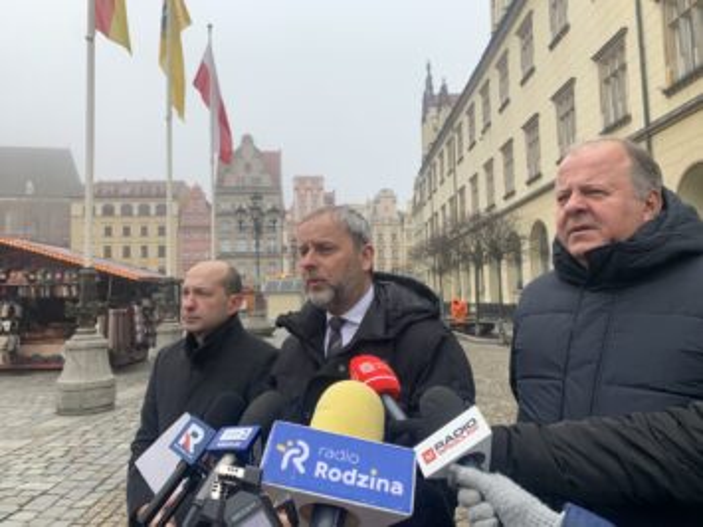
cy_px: 264
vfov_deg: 53.0
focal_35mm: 26
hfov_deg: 67.3
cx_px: 352
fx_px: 528
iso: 25
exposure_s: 1/198
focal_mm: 4.25
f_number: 1.8
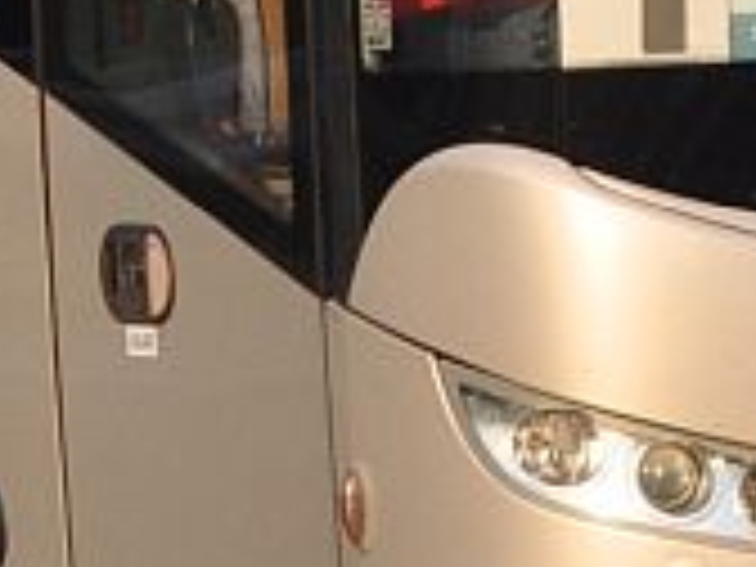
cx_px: 124
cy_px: -504
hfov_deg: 3.1
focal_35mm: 631
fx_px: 13781
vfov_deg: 2.3
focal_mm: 52
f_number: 5
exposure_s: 1/1000
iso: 500
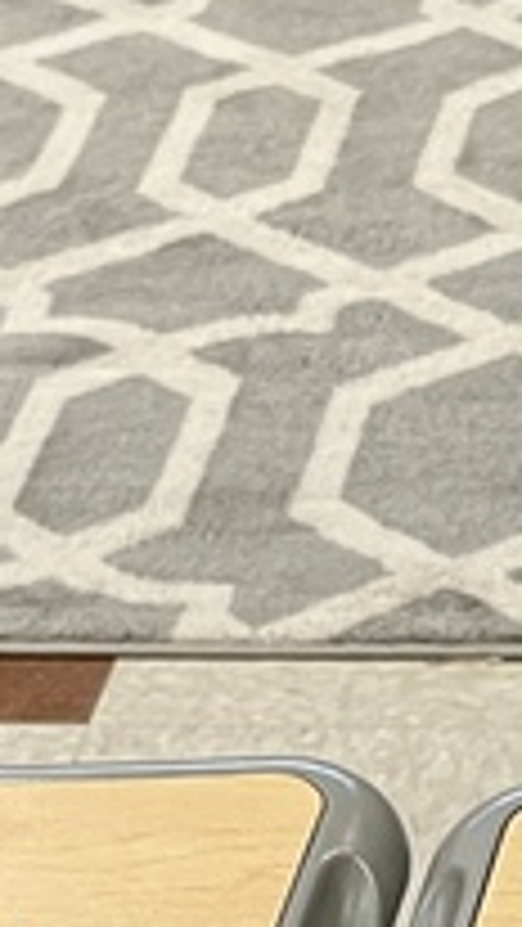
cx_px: 774
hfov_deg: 8.4
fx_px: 3467
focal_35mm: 141
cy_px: 189
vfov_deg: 15.1
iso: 100
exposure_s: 1/60
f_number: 1.6
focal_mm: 5.1
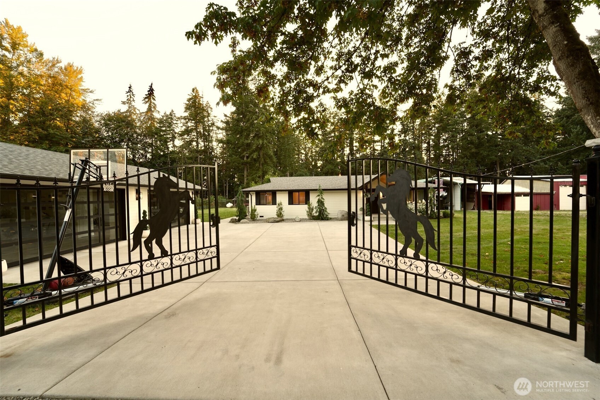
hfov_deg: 104.2
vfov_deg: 81.2
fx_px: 233
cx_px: 300
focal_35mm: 14
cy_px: 200
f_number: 8
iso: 100
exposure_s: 1/15
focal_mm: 14
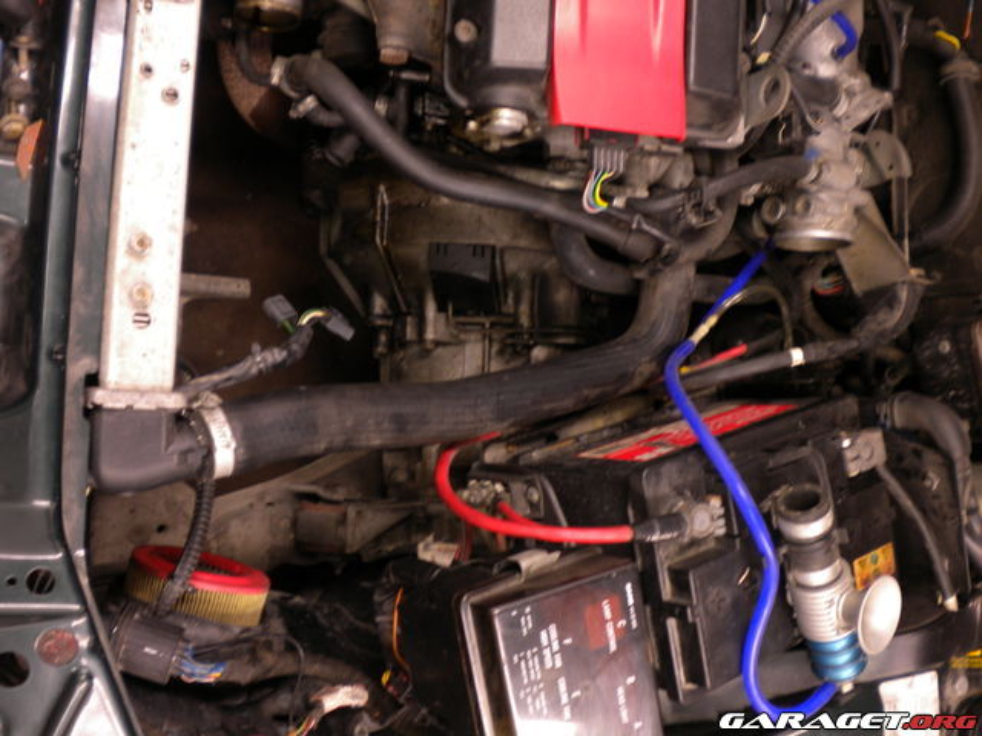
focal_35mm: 35
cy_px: 368
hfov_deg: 52.6
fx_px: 993
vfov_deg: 40.7
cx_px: 491
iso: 80
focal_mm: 6.3
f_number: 3.1
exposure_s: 1/10.4
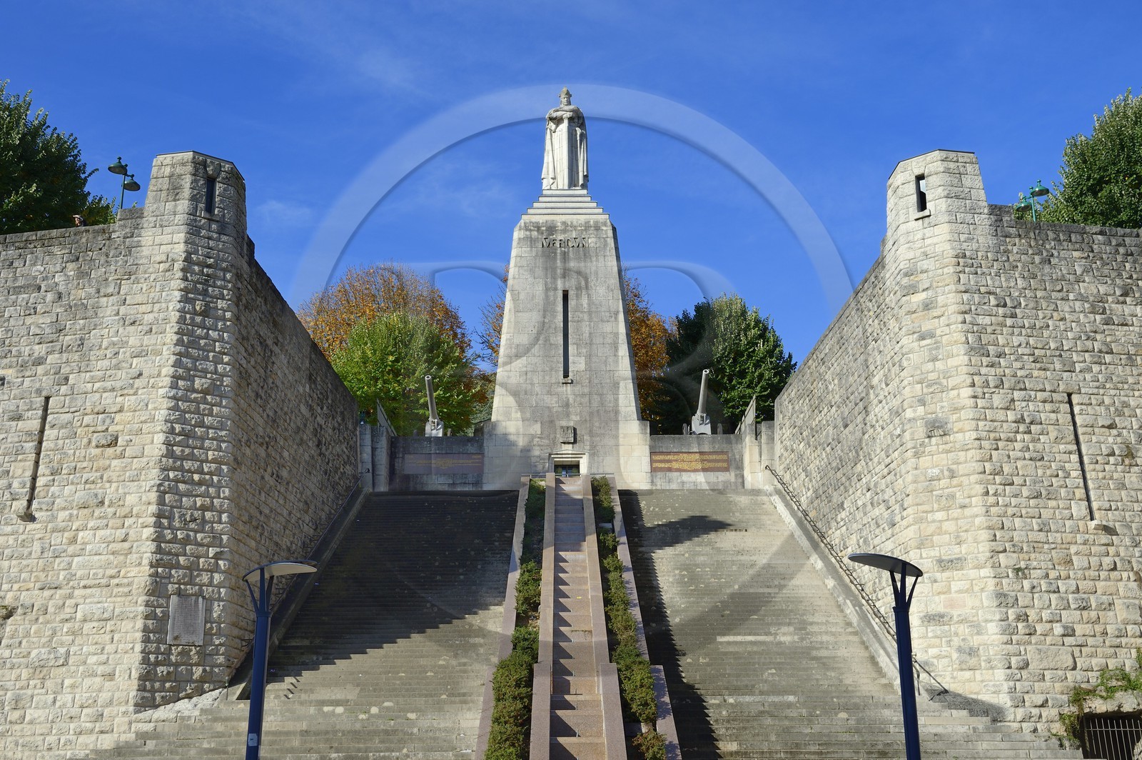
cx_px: 571
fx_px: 1204
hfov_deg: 50.7
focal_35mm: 38
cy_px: 380
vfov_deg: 35.0
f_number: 11
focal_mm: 38
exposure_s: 1/250
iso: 200
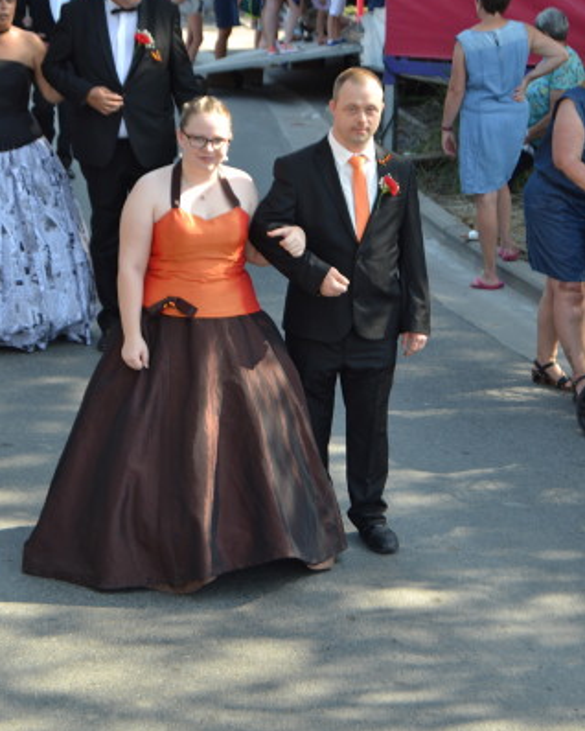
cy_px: 341
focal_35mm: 94
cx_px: 292
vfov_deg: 20.5
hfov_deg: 16.5
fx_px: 2023
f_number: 5.6
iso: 160
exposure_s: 1/125
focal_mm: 55
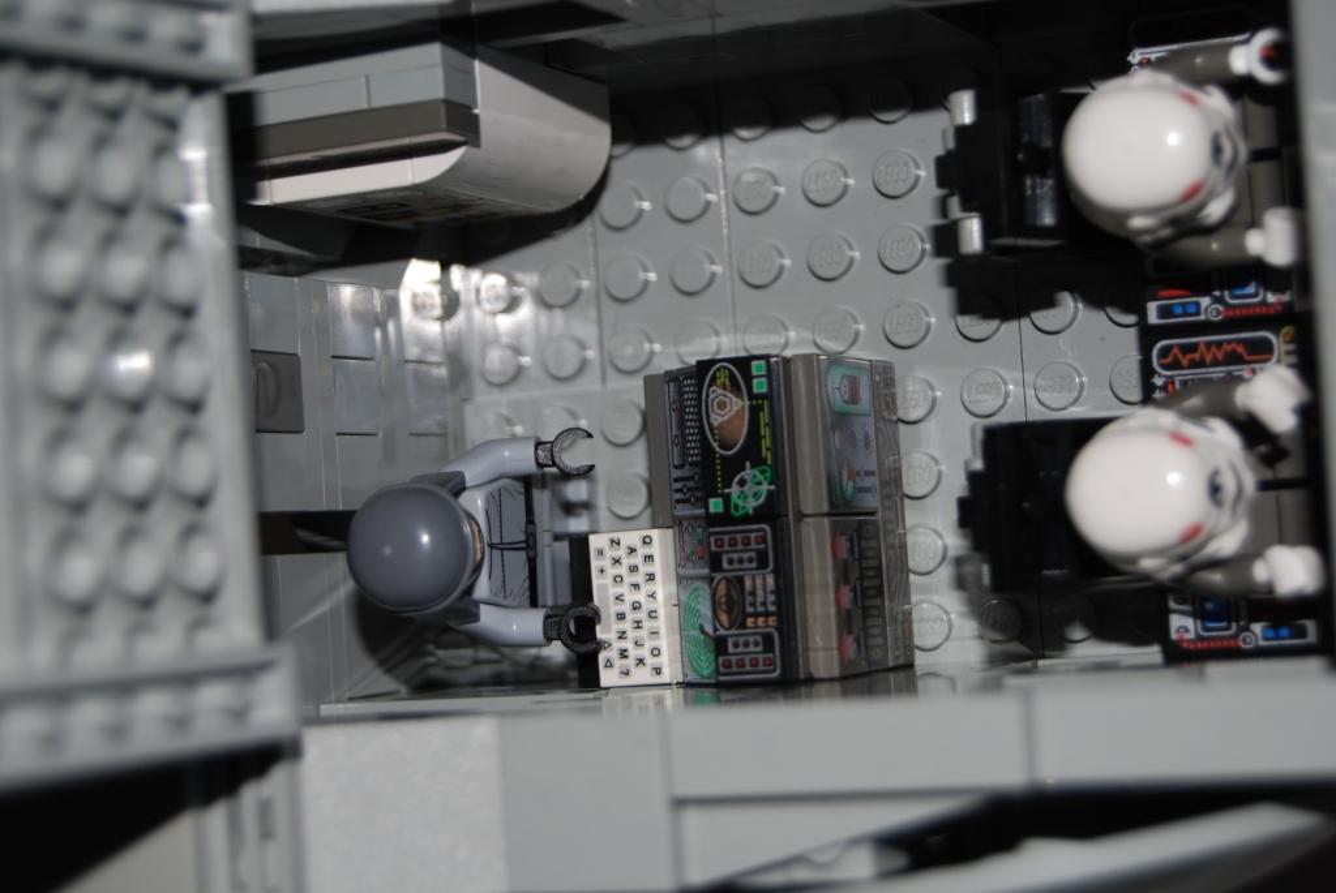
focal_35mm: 82
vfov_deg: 16.6
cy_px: 446
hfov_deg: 24.6
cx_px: 668
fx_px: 3065
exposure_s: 1/125
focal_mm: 55
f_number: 5.6
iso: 100
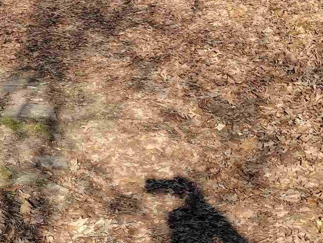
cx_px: -44
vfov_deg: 16.4
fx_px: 793
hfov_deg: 21.7
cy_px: -77
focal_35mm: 85
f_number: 1.7
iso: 100
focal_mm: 4.71
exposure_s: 1/968
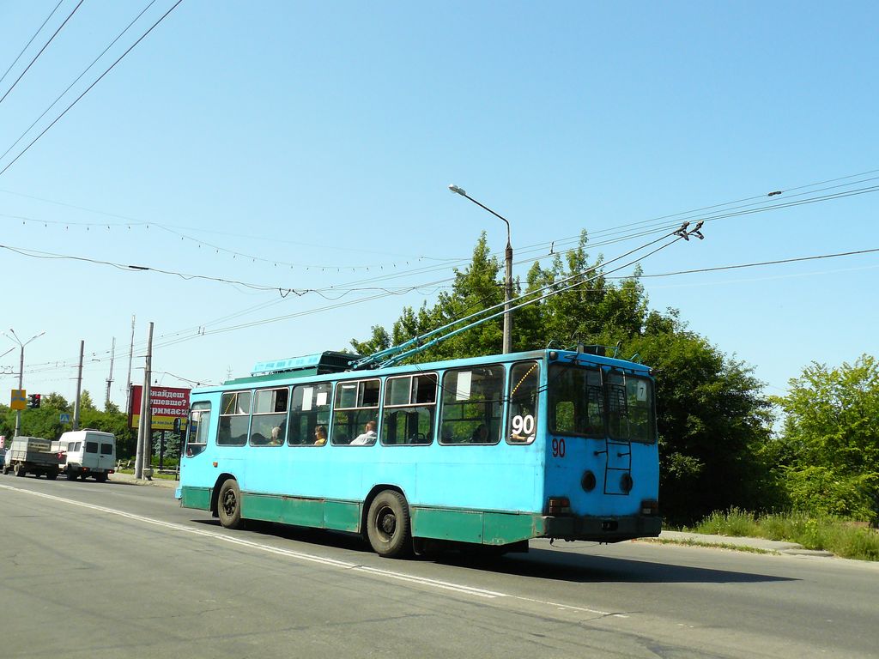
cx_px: 440
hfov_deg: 51.4
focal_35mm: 36
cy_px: 330
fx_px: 914
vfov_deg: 39.7
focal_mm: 6
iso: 200
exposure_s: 1/1000
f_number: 4
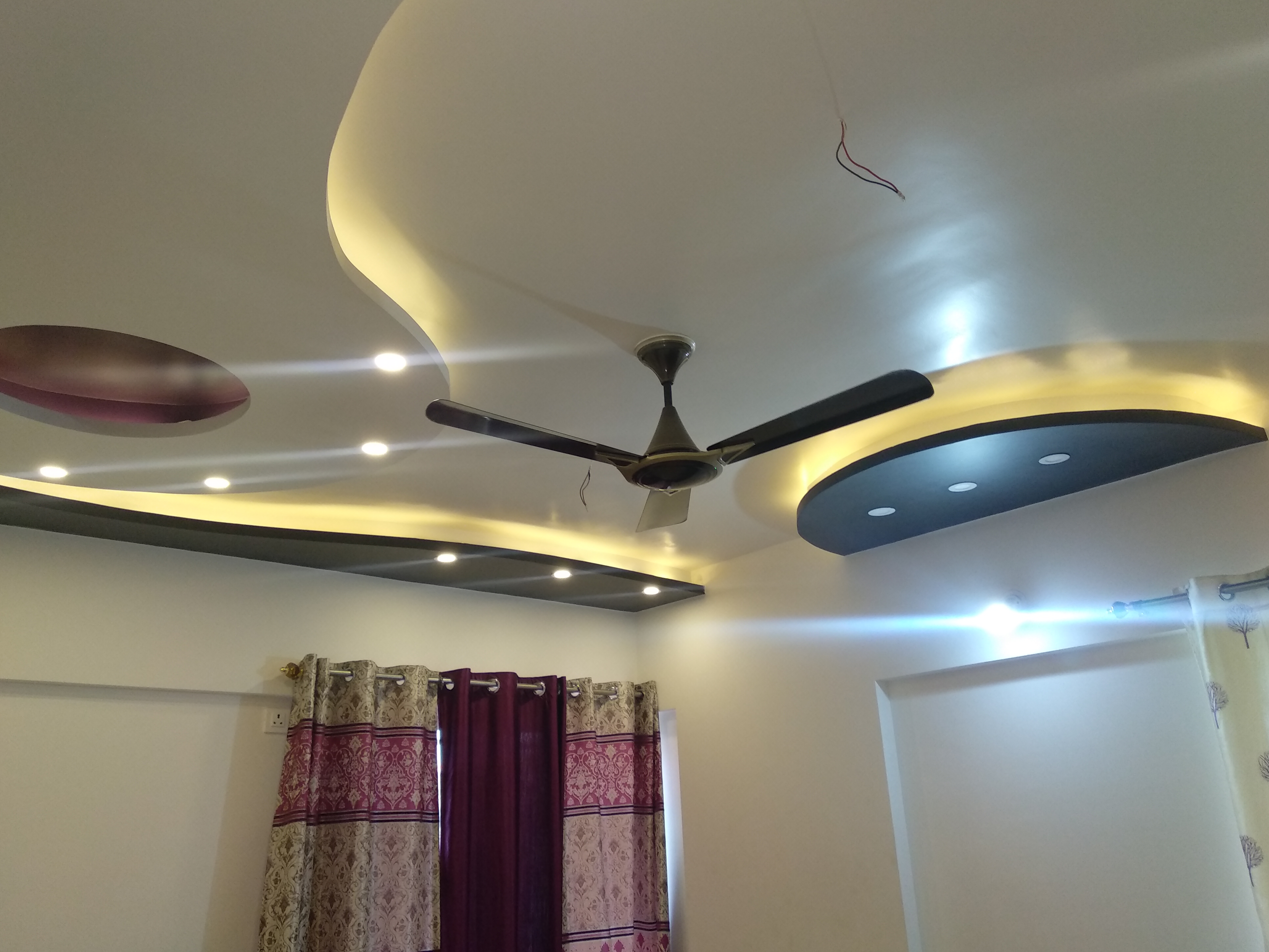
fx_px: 990
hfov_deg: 65.3
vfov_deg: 51.4
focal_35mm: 27
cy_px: 467
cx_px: 634
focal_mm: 3.81
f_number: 2.2
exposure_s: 1/33
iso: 320
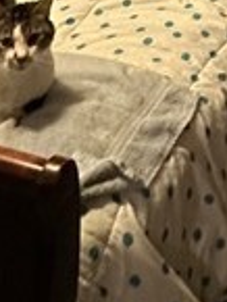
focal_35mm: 99
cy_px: -431
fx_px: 864
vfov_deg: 13.8
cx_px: 314
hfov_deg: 14.2
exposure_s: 1/60
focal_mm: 2.22
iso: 1000
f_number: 2.2
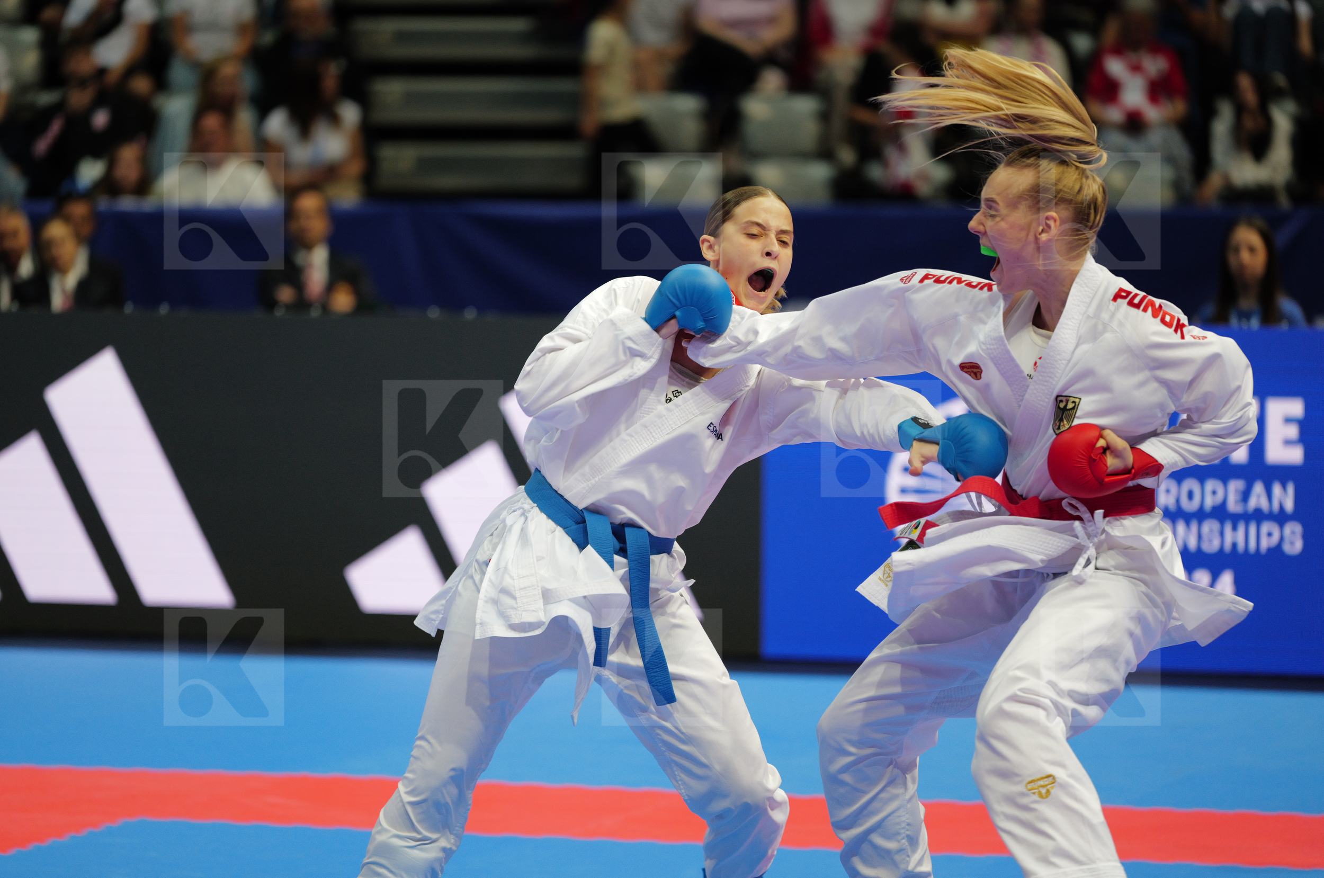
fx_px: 6021
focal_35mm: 164
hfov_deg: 12.5
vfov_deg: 8.3
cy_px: 439
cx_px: 662
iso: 2000
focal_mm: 164
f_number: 2.8
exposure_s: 1/1000
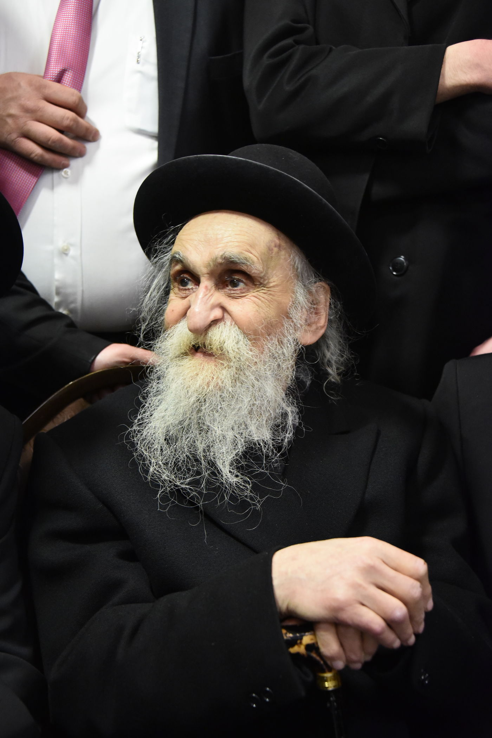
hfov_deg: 21.9
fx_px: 1271
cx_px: 246
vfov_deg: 32.4
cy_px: 369
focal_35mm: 62
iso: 6400
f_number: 5
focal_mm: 62
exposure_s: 1/50
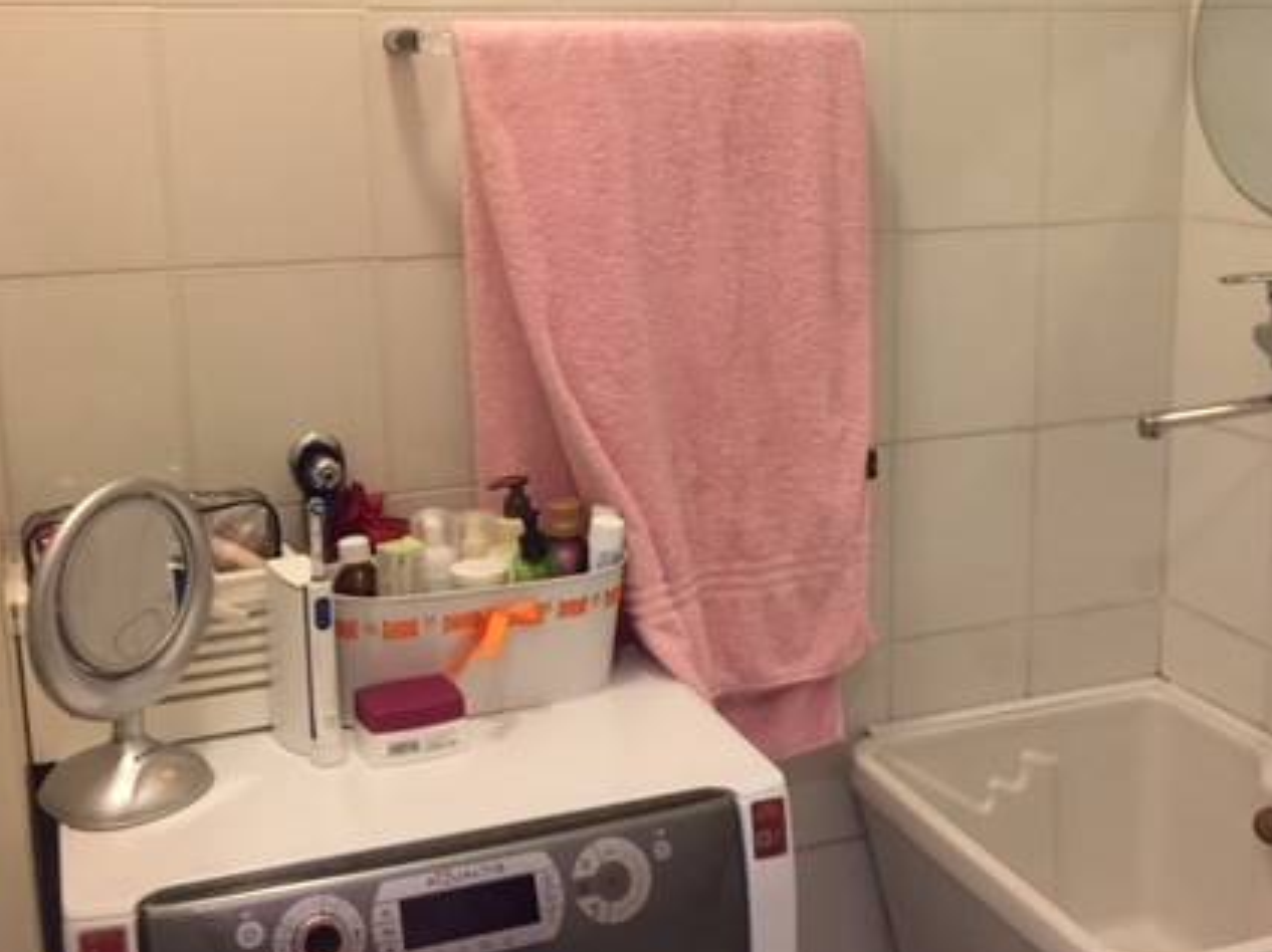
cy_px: 419
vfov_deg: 32.8
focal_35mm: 44
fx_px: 1616
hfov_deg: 42.9
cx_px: 720
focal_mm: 4.15
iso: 250
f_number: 2.2
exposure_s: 1/25
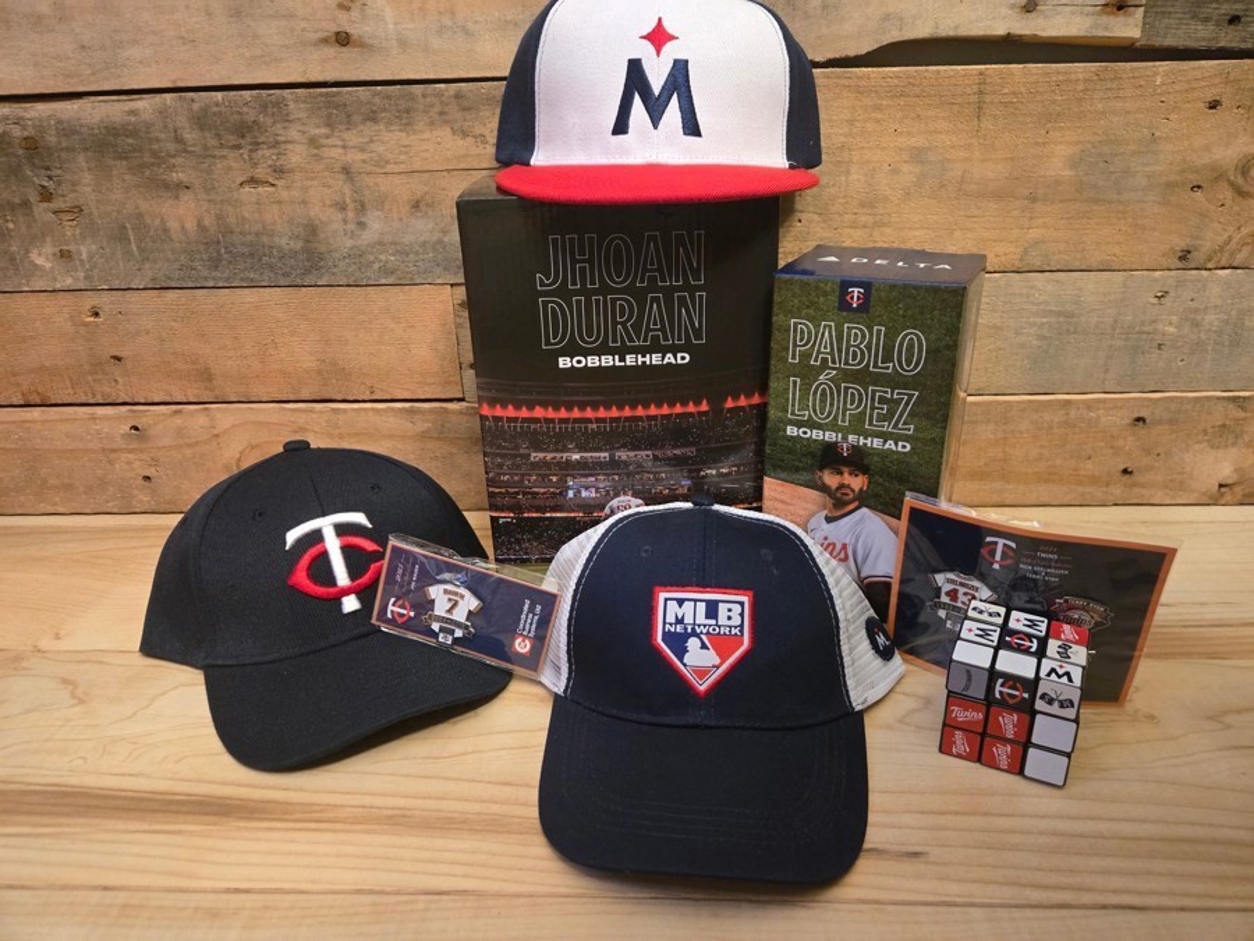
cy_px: 470
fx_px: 833
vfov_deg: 58.9
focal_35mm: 23
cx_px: 627
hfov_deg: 73.9
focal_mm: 5.4
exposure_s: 1/60
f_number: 1.8
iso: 1250
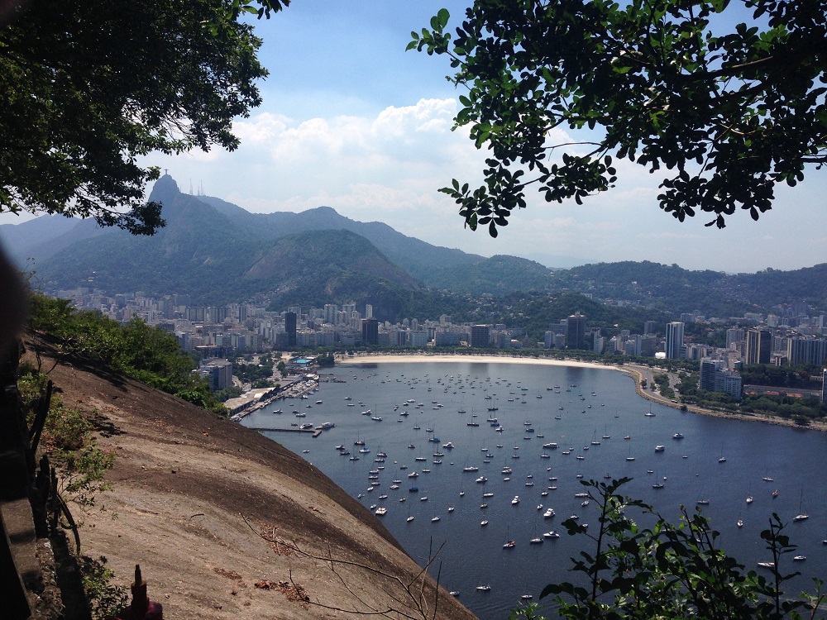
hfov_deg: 55.4
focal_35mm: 33
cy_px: 310
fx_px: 788
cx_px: 414
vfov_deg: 42.9
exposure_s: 1/3012
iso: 50
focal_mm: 4.12
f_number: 2.4
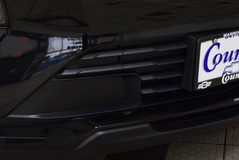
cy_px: 21
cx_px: 122
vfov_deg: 14.0
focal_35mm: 97
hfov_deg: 21.0
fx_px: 644
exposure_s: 1/60
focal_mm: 36
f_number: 5
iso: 1600
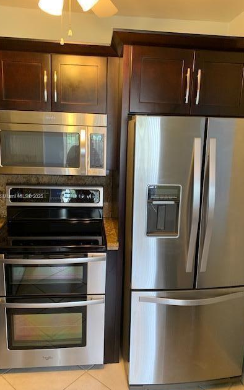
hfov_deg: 44.6
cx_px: 121
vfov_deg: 66.5
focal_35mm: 28
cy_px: 197
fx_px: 298
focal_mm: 4.25
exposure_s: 1/60
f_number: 1.8
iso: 250
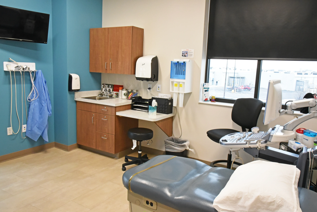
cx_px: 158
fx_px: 264
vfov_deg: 43.6
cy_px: 106
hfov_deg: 61.9
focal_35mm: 30
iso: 6400
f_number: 22
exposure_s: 1/15
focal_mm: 30
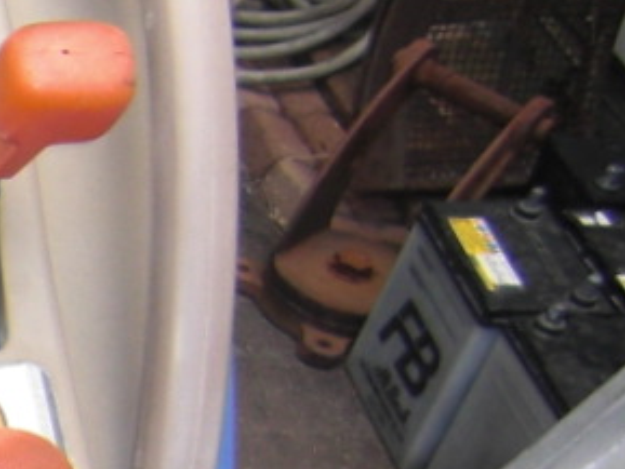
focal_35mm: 155
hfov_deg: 10.3
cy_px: 994
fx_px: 2800
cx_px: -1049
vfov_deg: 8.9
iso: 50
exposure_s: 1/125
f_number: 2.6
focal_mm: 4.9
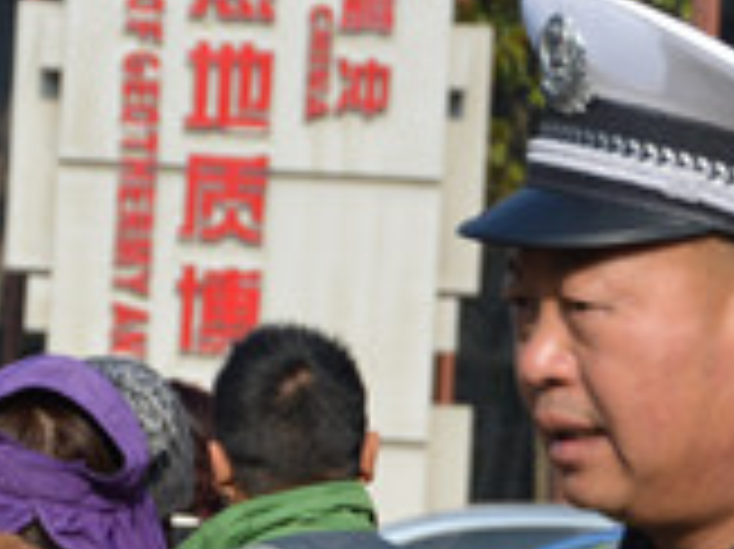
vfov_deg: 4.5
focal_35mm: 330
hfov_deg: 6.0
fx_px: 6992
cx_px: 149
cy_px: 432
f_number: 5.3
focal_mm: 62
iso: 400
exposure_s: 1/1250
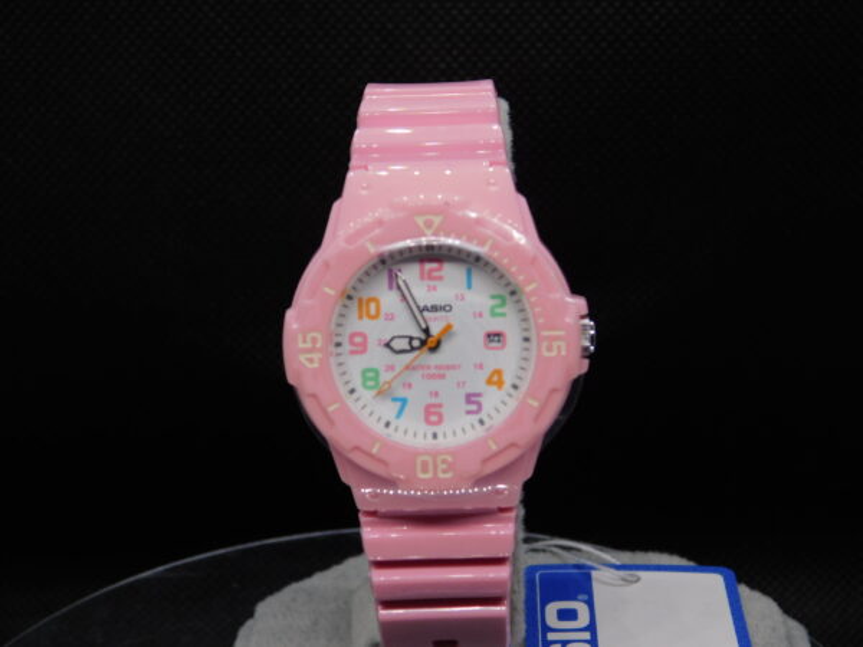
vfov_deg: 20.7
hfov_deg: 27.4
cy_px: 324
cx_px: 432
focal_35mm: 71
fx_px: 1770
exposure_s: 1/100
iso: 125
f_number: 4.3
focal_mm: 12.6
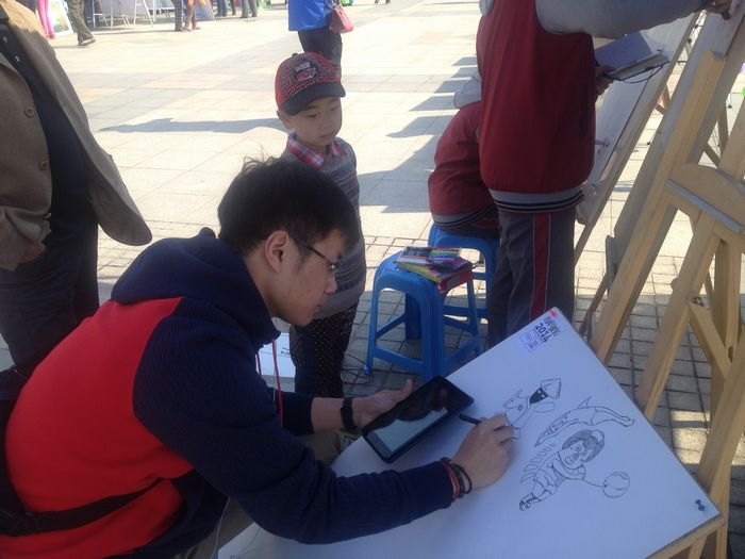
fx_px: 753
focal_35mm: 35
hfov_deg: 52.6
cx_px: 372
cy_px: 280
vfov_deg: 40.7
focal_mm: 4.28
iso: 50
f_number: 2.4
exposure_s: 1/536
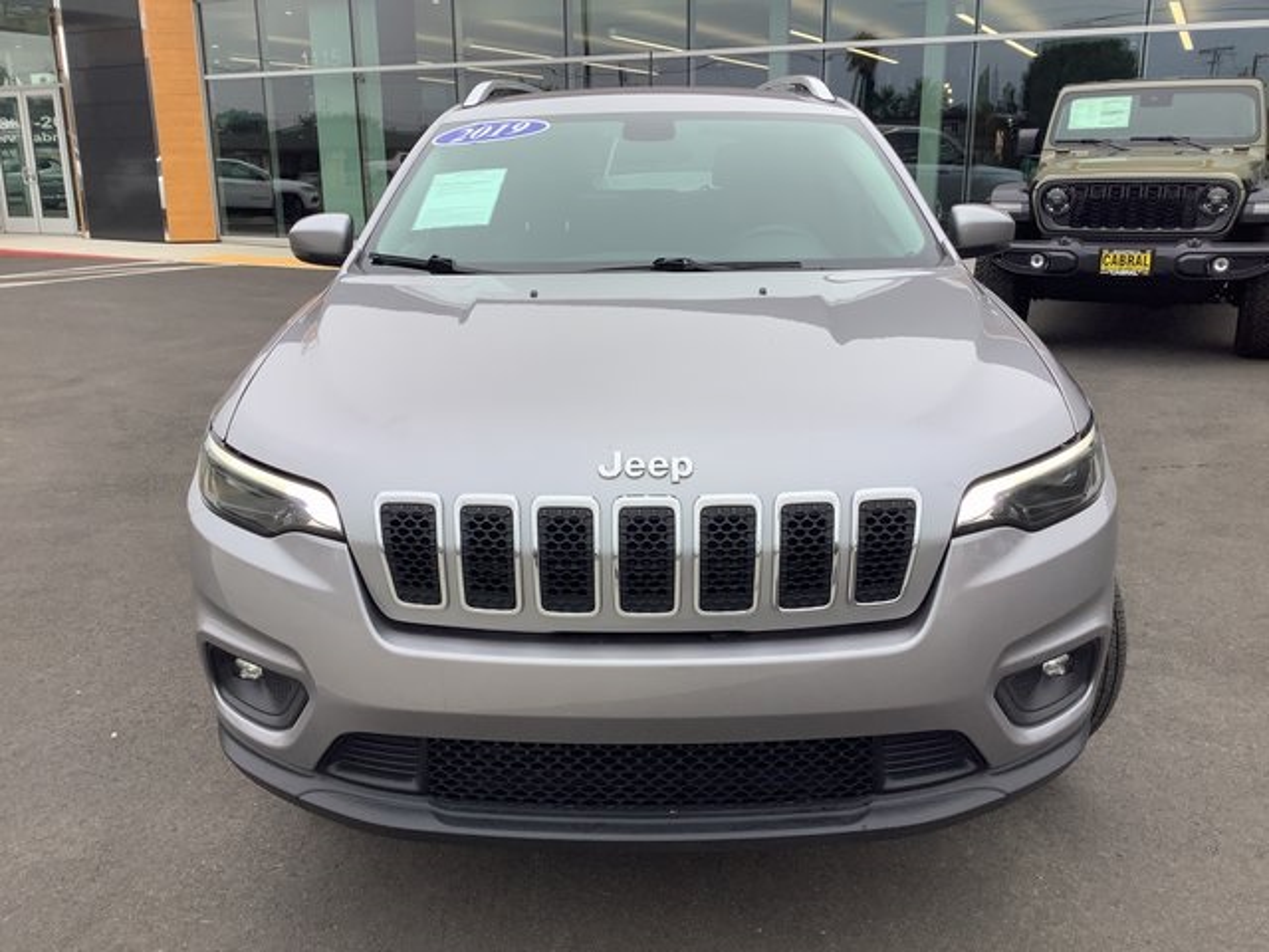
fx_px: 1136
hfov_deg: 58.4
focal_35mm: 31
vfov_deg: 45.4
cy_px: 476
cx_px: 634
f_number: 2.4
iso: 25
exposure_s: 1/291
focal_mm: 3.3
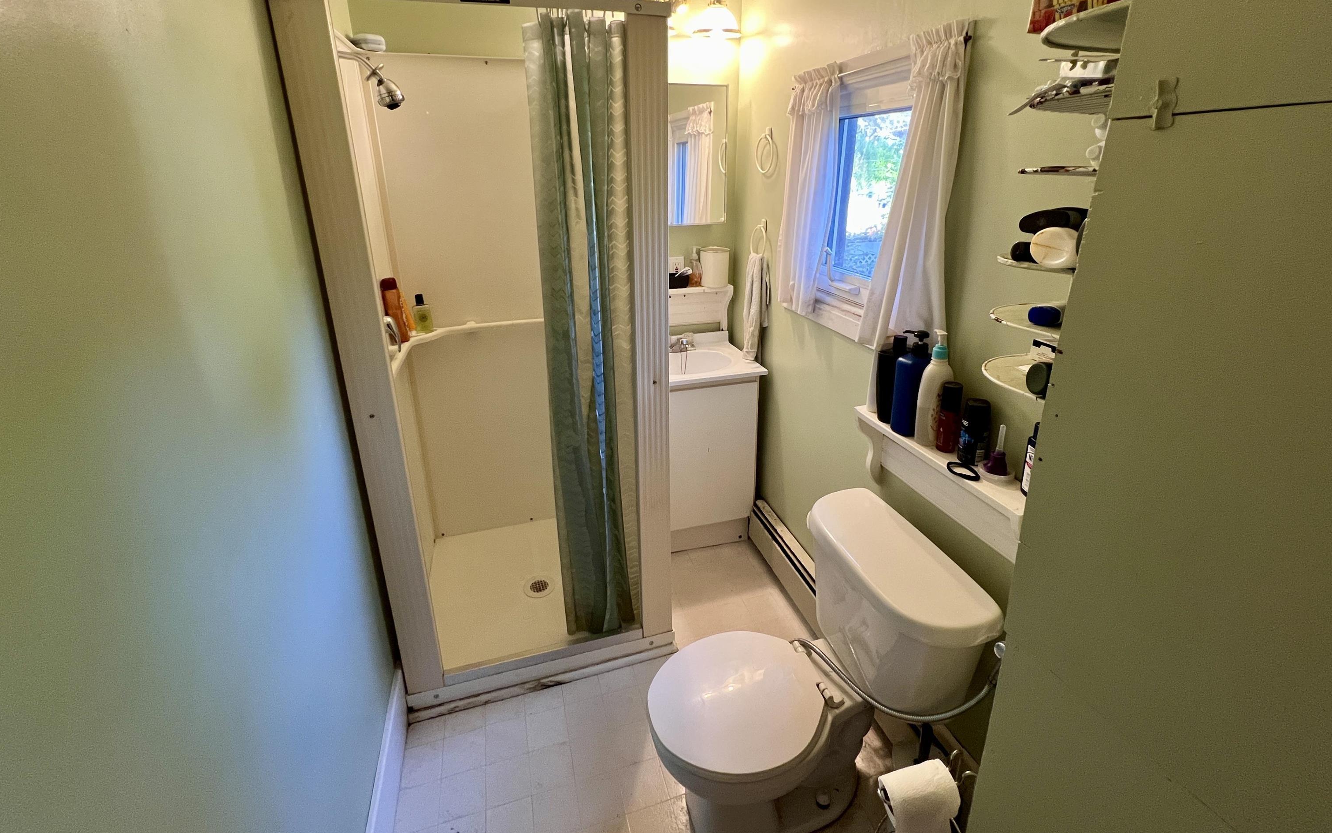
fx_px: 508
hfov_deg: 105.3
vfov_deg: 78.4
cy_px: 373
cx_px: 668
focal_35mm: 14
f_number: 1.8
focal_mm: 1.57
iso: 250
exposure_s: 1/60
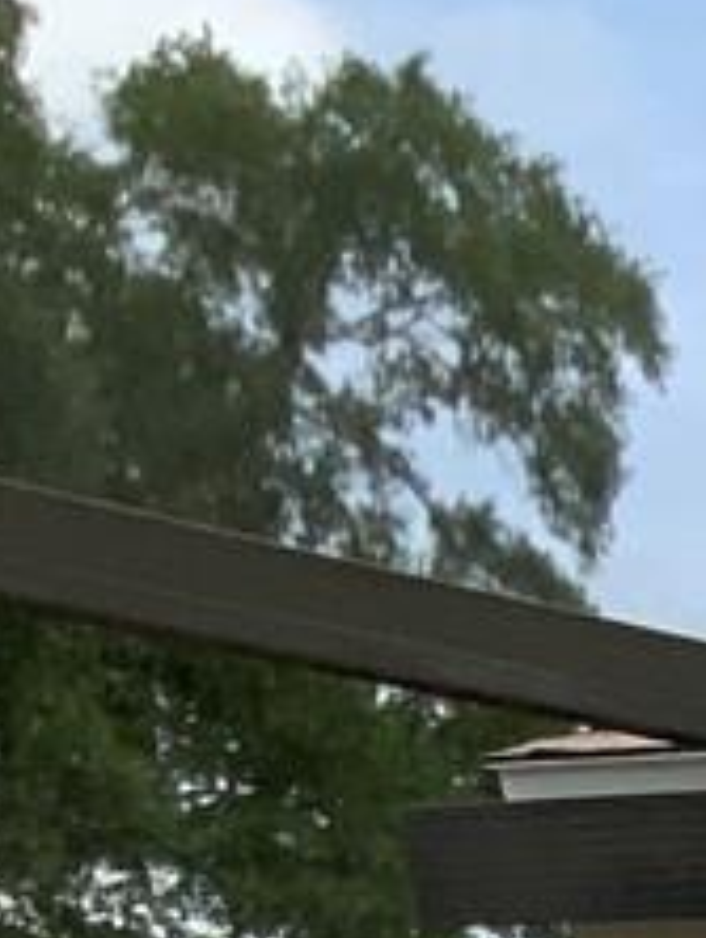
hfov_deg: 5.8
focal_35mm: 209
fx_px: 5673
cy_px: 2180
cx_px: 3014
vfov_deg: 8.7
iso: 16
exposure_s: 1/997
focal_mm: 3
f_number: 1.8
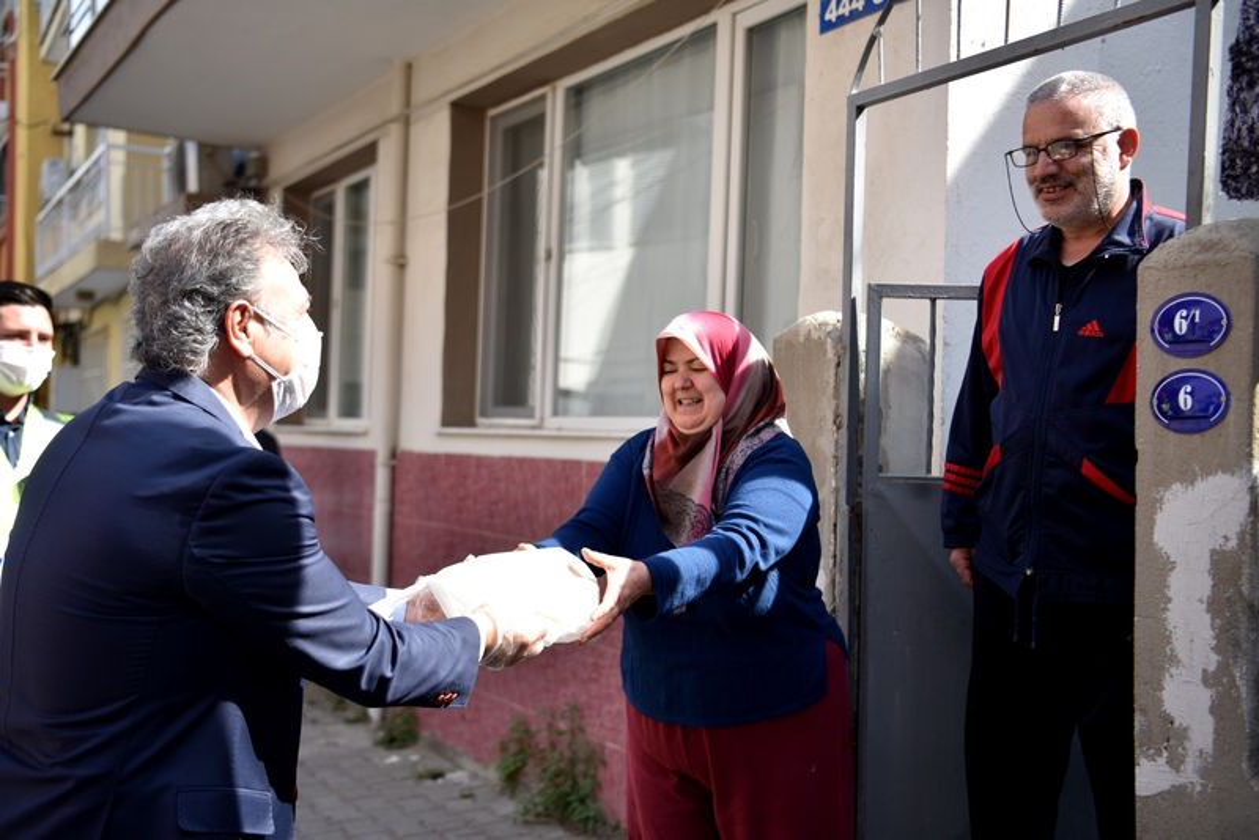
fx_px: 1399
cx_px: 630
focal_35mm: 40
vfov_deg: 33.4
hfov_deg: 48.4
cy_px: 420
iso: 160
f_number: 2.8
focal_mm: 40
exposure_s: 1/800
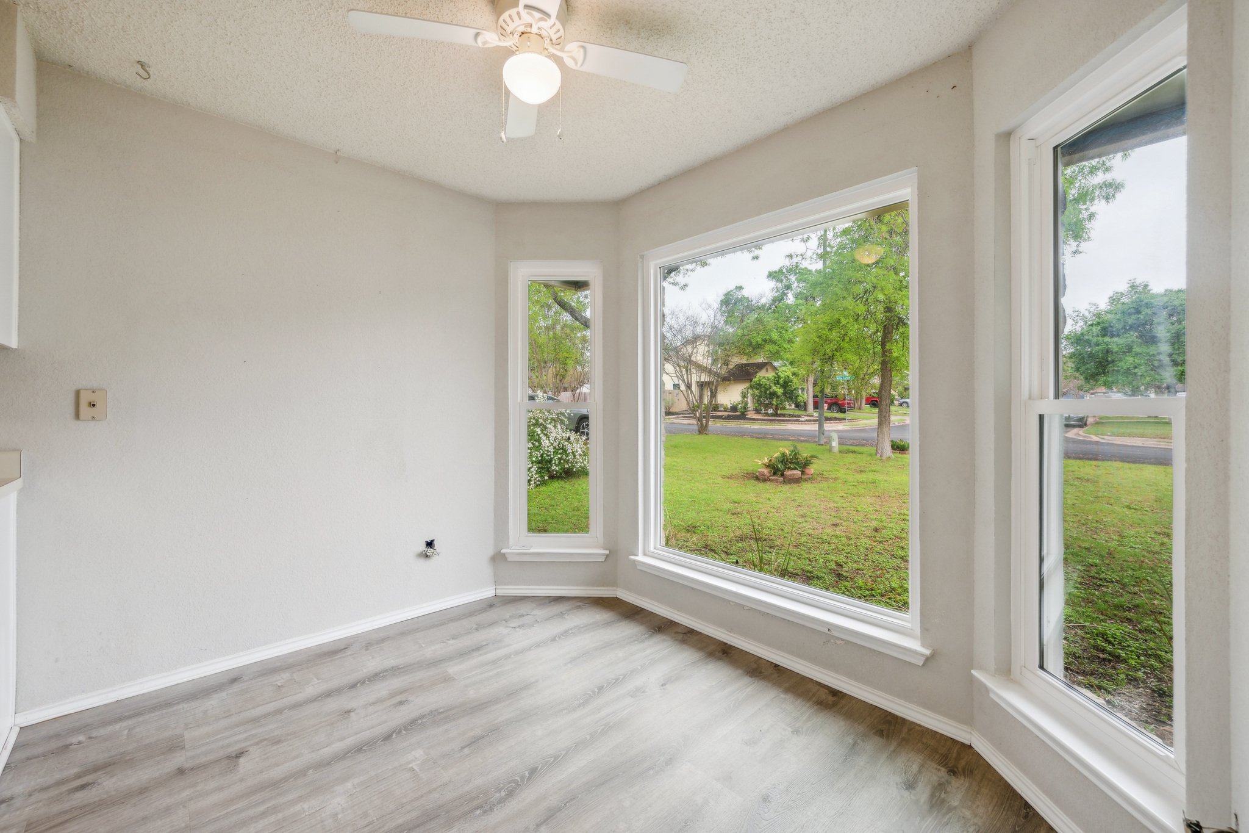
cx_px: 624
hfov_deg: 104.3
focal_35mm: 14
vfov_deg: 81.2
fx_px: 486
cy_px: 416
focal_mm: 14
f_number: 8
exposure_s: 1/30
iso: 100
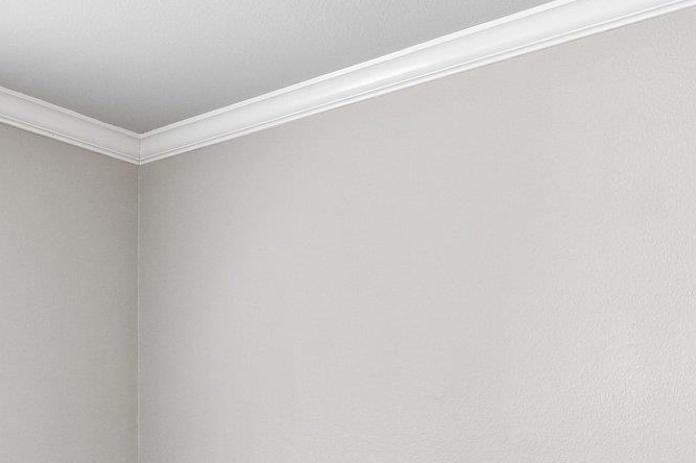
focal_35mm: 43
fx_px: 831
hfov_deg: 42.5
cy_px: 441
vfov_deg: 29.5
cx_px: 101
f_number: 8
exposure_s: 1/15
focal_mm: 14
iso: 360
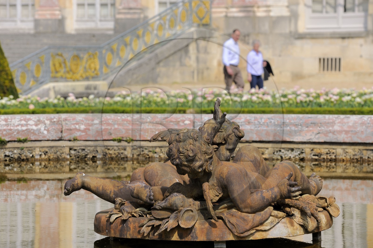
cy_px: 124
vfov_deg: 8.6
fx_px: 1657
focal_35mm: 160
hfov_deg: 12.8
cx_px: 186
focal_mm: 160
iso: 100
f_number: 8
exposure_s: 1/250
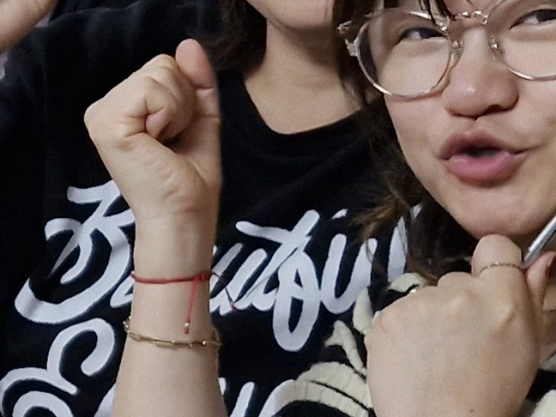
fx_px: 2281
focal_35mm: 142
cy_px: 82
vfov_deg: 10.4
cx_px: -619
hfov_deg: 12.1
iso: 200
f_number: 1.8
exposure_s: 1/120
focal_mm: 5.54
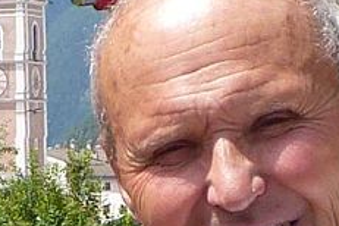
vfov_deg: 14.7
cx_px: 292
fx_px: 876
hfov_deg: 21.5
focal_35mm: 93
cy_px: 145
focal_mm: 6.1
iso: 80
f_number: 4
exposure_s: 1/500
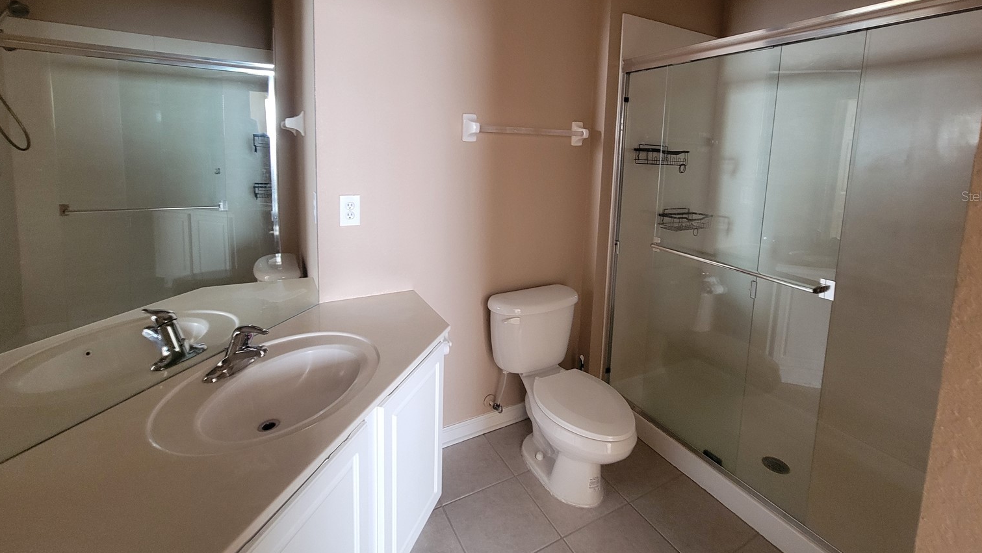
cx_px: 503
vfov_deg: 69.0
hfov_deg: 103.0
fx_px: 391
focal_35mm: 15
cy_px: 196
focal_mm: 2.2
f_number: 2.2
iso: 400
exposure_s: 1/30
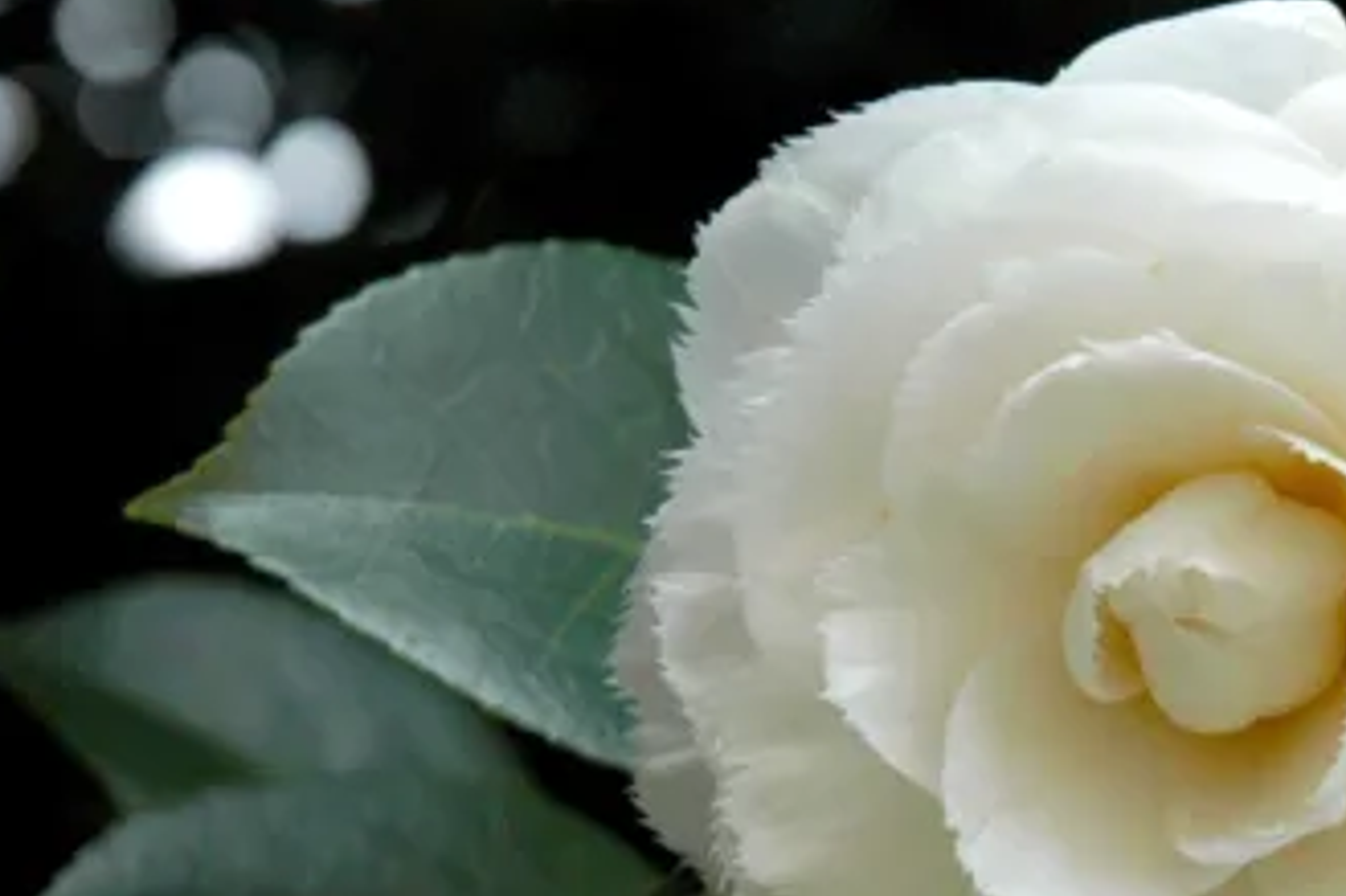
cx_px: 1305
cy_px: 538
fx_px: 8595
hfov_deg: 8.9
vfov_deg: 6.0
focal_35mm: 230
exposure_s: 1/200
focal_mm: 70
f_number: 7.1
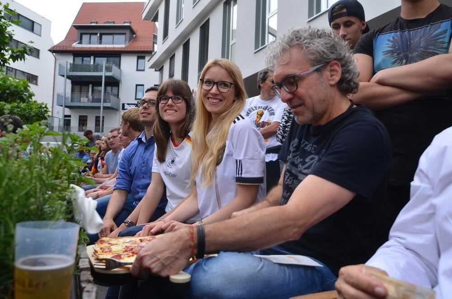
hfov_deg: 62.0
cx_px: 226
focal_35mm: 30
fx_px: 376
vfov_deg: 43.4
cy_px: 150
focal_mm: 20
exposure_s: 1/250
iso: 200
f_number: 5
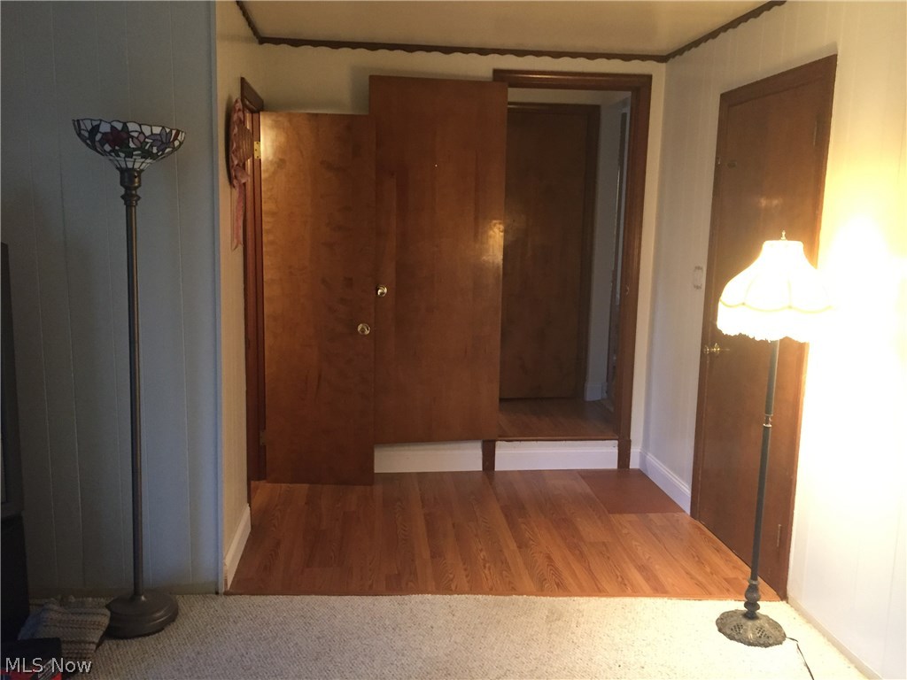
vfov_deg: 48.2
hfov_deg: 61.7
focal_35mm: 29
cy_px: 340
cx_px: 454
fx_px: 760
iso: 250
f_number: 2.2
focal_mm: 4.15
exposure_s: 1/20
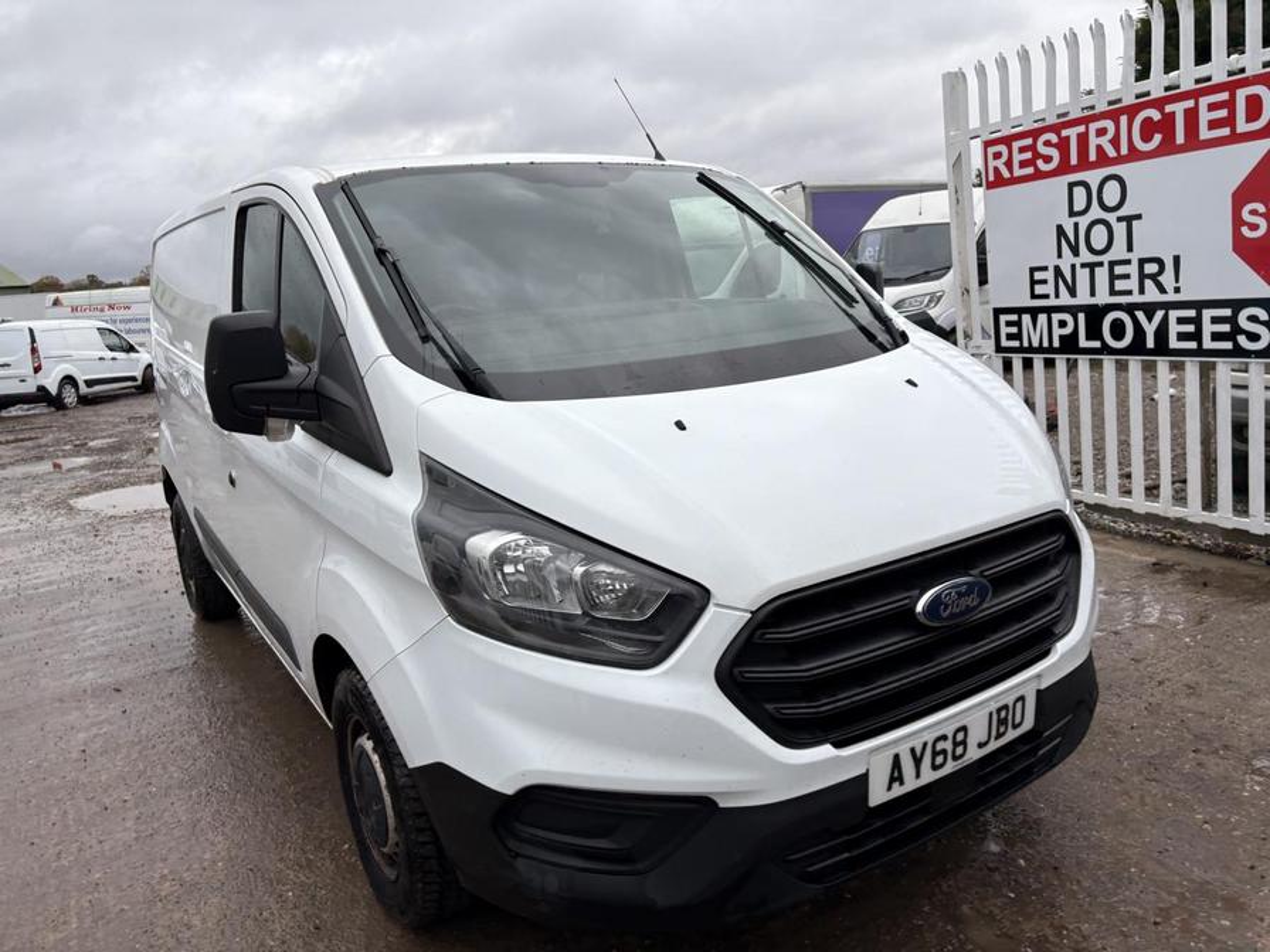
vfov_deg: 53.1
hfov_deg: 67.3
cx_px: 635
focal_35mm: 26
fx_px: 954
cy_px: 476
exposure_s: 1/122
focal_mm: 5.96
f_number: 1.6
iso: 50
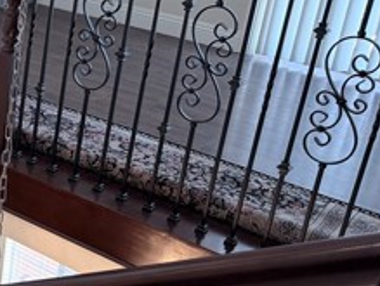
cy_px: 123
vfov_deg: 21.1
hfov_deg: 23.5
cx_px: -153
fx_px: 770
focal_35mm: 70
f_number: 1.78
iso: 160
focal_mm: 6.76
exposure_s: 1/120
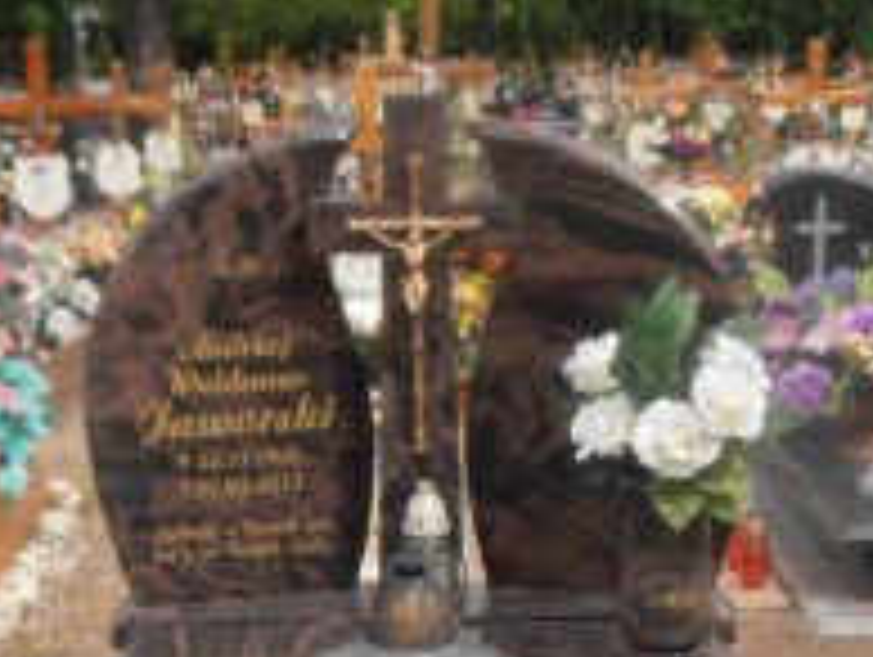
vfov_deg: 18.1
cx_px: 423
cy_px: 716
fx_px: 1995
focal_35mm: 79
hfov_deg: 24.7
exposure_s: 1/1250
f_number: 3
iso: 80
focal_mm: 4.2
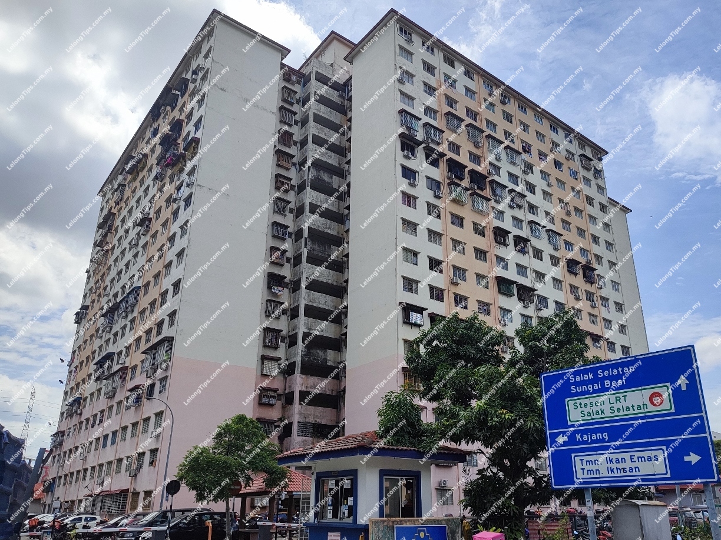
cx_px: 360
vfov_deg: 56.8
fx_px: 500
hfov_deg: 71.6
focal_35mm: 24
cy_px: 270
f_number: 1.89
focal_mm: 5.89
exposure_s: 1/1303
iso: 50
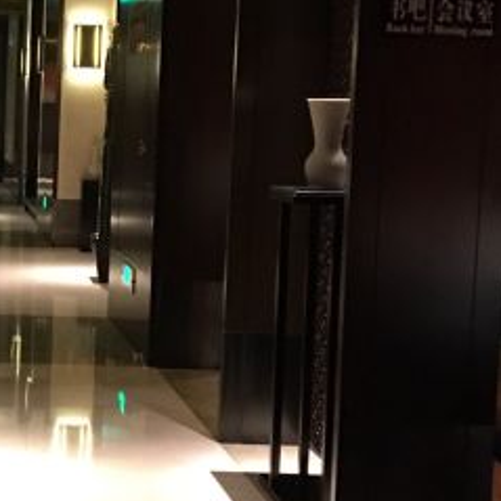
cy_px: 195
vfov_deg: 23.0
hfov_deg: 21.9
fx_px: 1228
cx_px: -45
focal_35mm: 75
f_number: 2.2
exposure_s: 1/8
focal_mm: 4.15
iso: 160
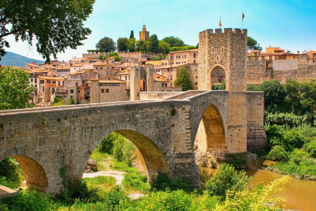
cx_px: 158
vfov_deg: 29.3
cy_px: 106
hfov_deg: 42.7
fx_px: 404
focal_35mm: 46
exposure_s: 1/160
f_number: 13
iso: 160
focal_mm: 31
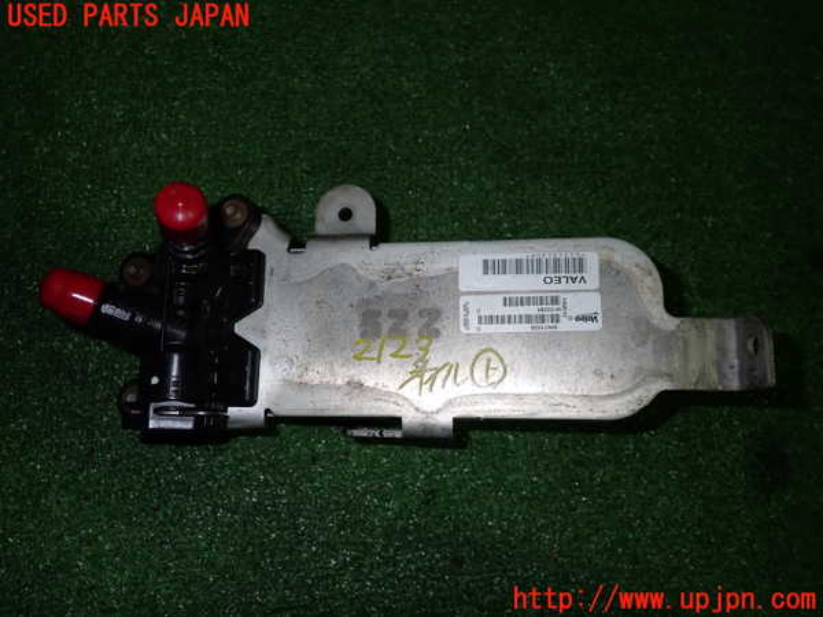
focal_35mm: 30
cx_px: 412
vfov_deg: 46.8
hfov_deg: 60.0
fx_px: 713
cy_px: 308
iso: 200
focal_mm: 5.4
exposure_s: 1/30
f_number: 6.3
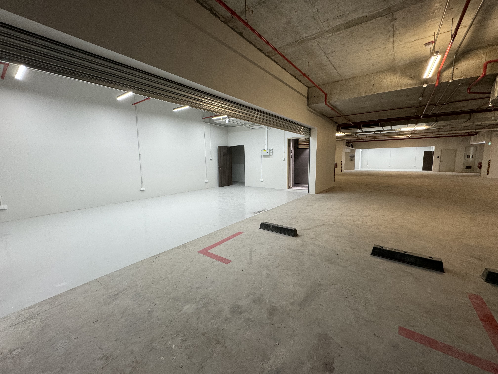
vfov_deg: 85.7
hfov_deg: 102.1
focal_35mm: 14
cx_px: 249
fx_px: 201
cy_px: 187
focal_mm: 2.22
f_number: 2.2
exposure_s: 1/100
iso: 160
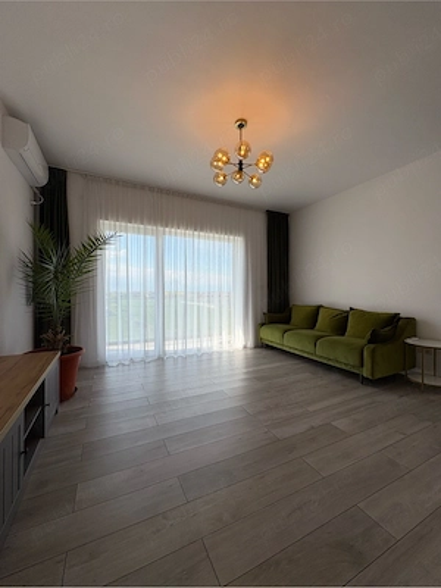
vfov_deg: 102.1
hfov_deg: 85.7
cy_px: 294
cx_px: 220
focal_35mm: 14
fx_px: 238
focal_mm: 2.22
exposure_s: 1/573
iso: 40
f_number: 2.2
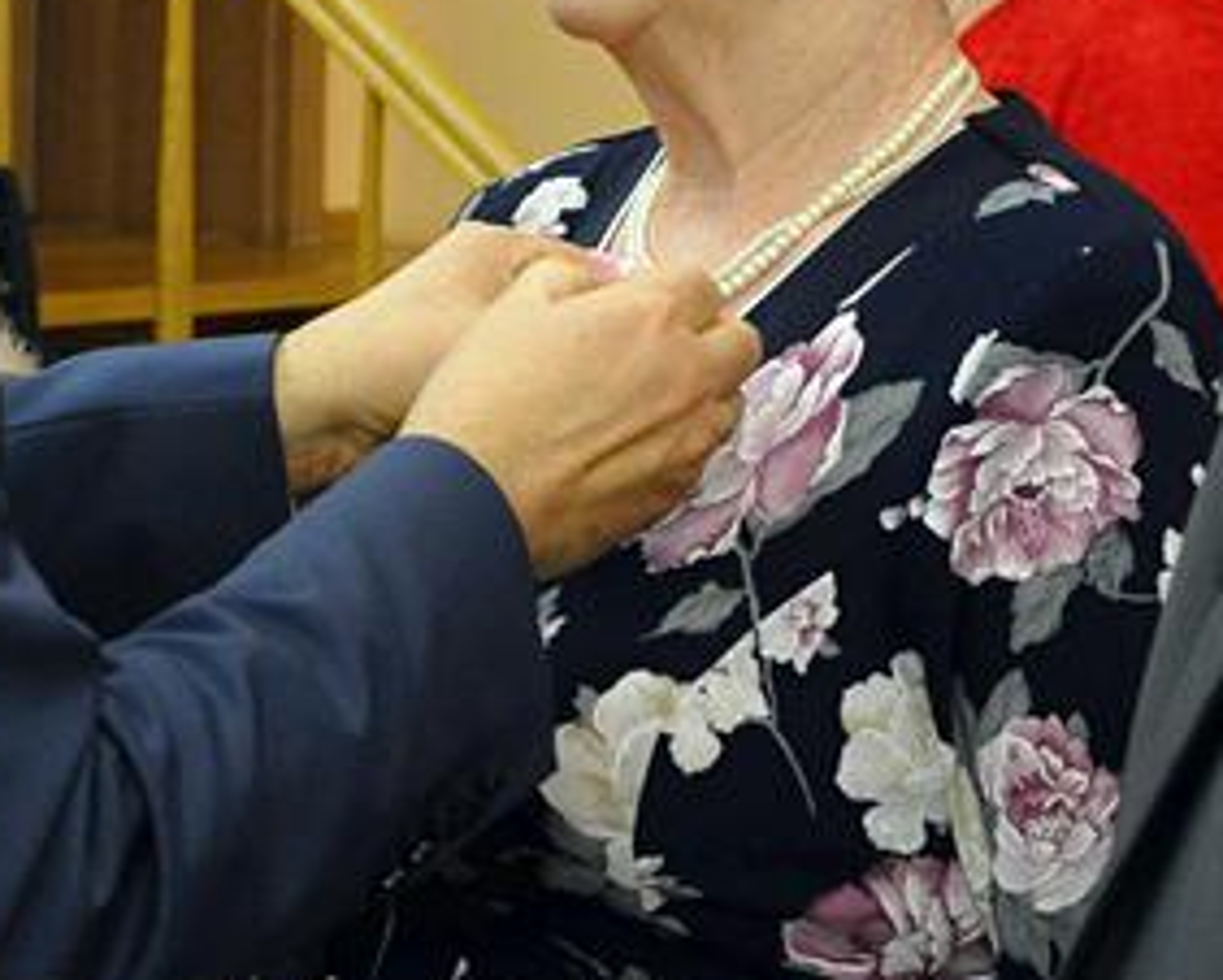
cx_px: 603
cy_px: 50
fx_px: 5376
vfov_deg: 10.3
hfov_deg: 13.0
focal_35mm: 148
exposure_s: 1/80
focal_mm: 35
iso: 2500
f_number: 5.6
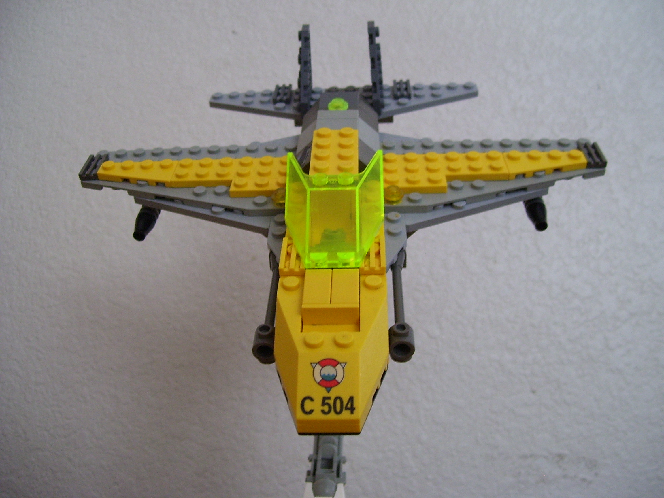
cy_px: 249
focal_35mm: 36
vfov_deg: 39.7
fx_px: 691
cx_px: 332
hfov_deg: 51.4
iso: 160
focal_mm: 6
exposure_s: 1/10
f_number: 2.7
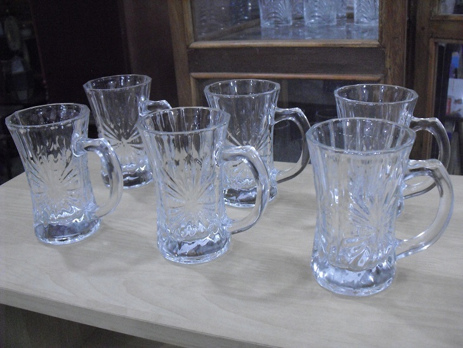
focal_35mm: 107
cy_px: 174
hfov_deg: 18.4
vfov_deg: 13.8
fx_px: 1432
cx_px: 232
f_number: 5.6
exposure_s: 1/60
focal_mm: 18.9
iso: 800
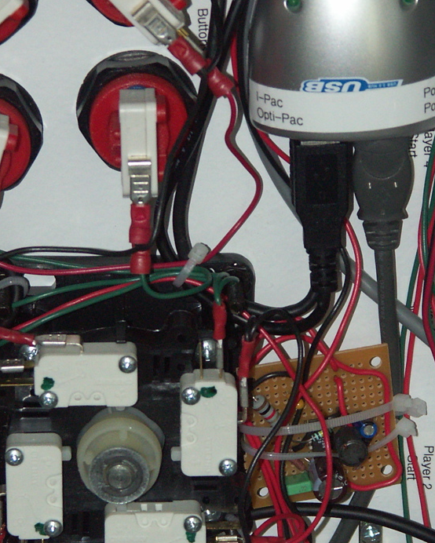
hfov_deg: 5.5
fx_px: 4552
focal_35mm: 283
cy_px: 313
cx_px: 278
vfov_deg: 6.8
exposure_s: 1/125
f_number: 3.2
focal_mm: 37.13
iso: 200
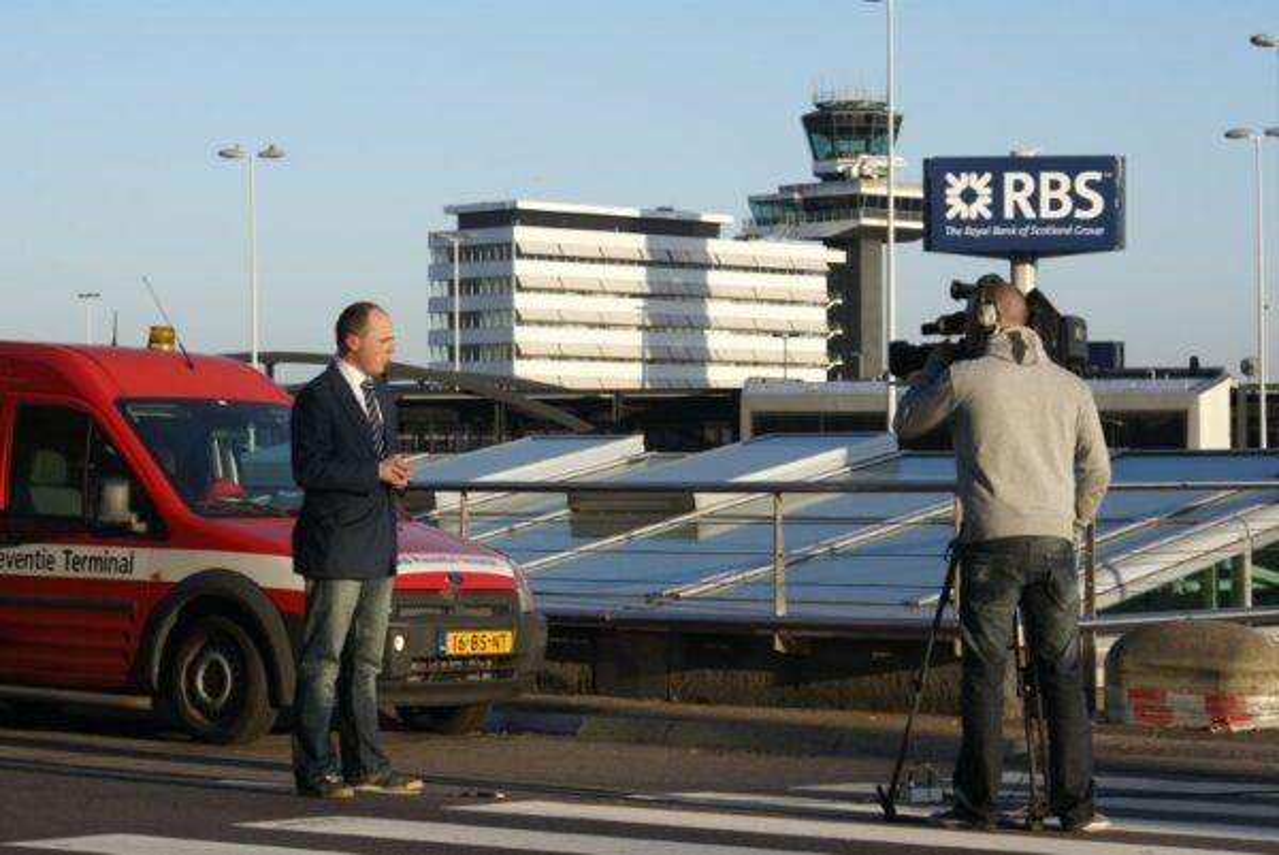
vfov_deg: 13.1
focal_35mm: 105
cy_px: 428
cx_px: 640
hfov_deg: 19.4
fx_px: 3733
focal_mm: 70
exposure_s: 1/160
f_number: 8
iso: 100
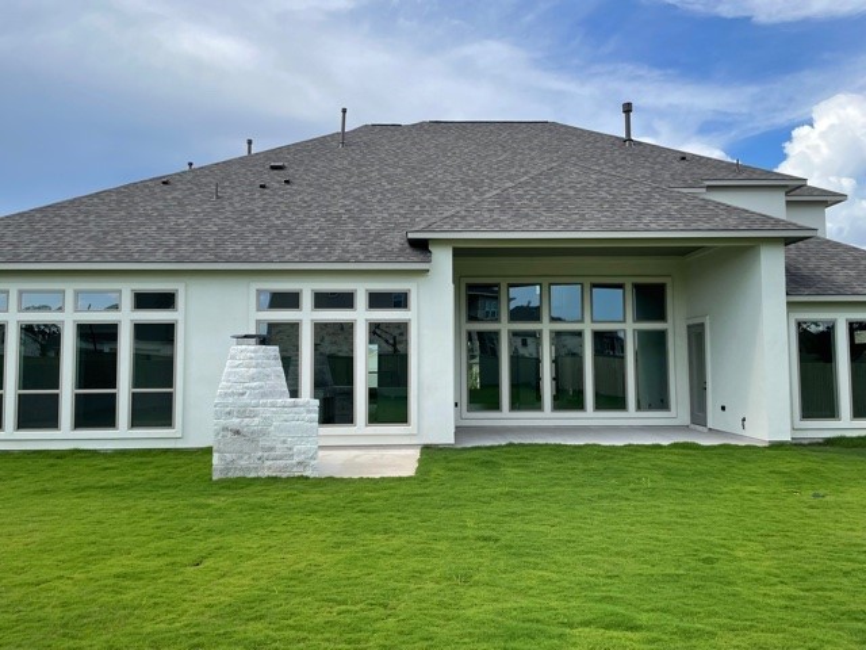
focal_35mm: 26
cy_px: 325
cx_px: 433
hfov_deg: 67.3
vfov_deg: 53.1
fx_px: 650
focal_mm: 4.2
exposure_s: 1/2398
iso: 32
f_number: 1.6
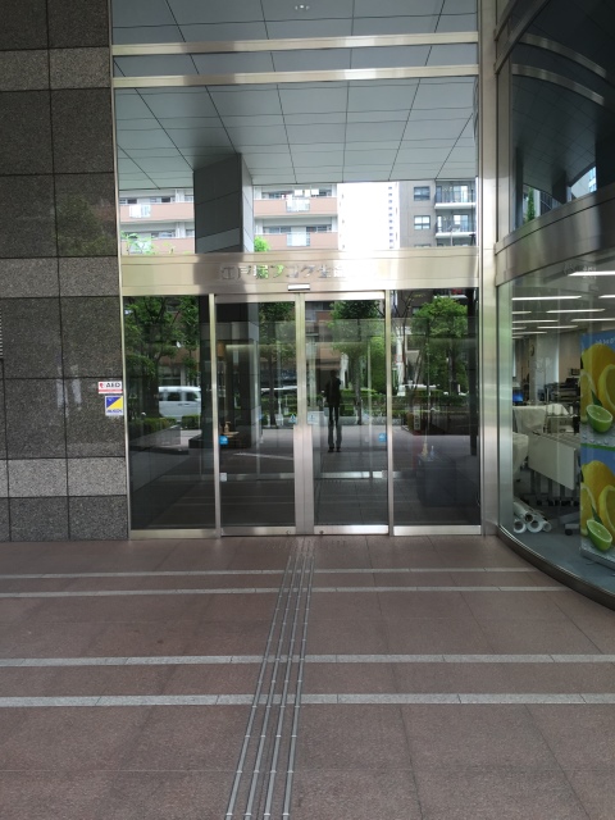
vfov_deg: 61.7
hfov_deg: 48.2
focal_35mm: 29
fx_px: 687
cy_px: 410
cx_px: 308
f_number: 2.2
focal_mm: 4.15
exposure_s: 1/60
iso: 32
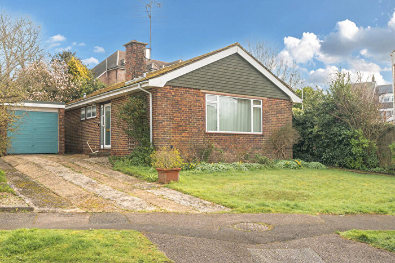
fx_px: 362
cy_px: 132
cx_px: 198
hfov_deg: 57.2
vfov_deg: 40.0
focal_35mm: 33
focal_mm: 22
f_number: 8
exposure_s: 1/250
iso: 400
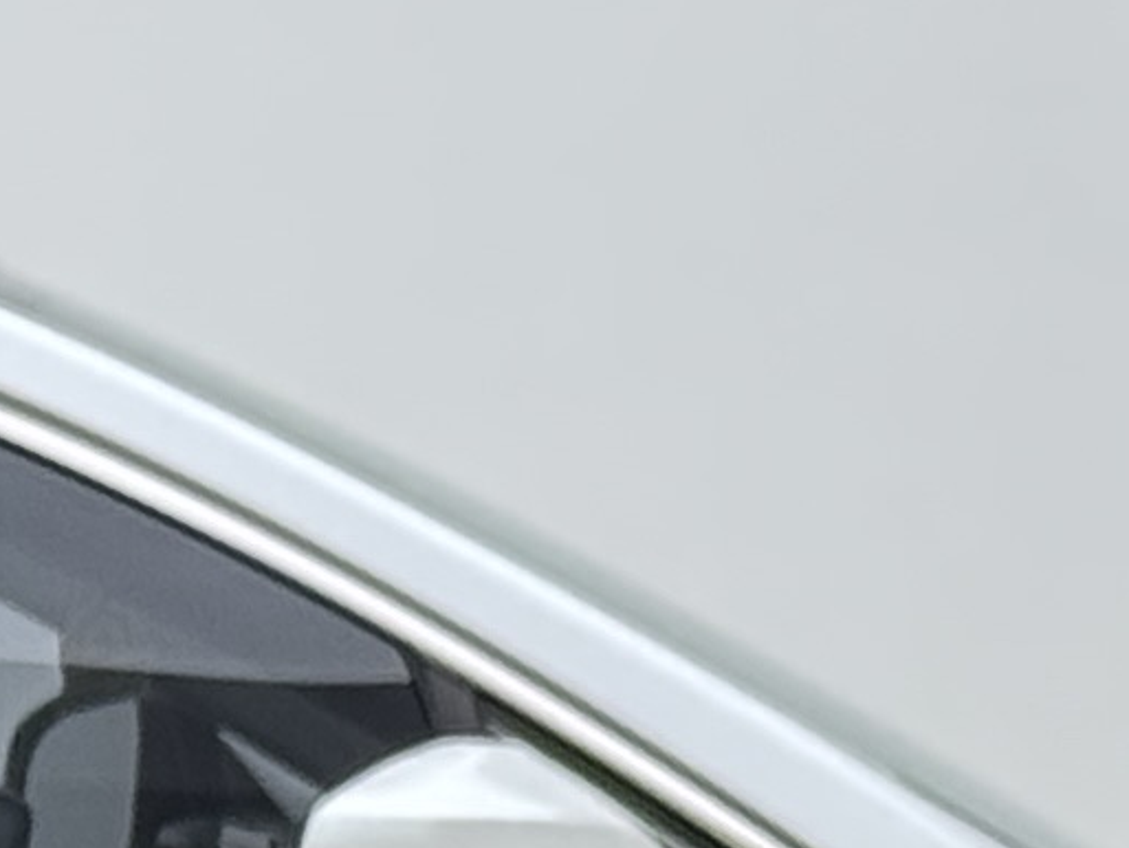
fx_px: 12299
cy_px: 1698
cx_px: -645
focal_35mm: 377
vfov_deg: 3.9
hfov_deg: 5.2
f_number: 1.78
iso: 64
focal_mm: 6.76
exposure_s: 1/225
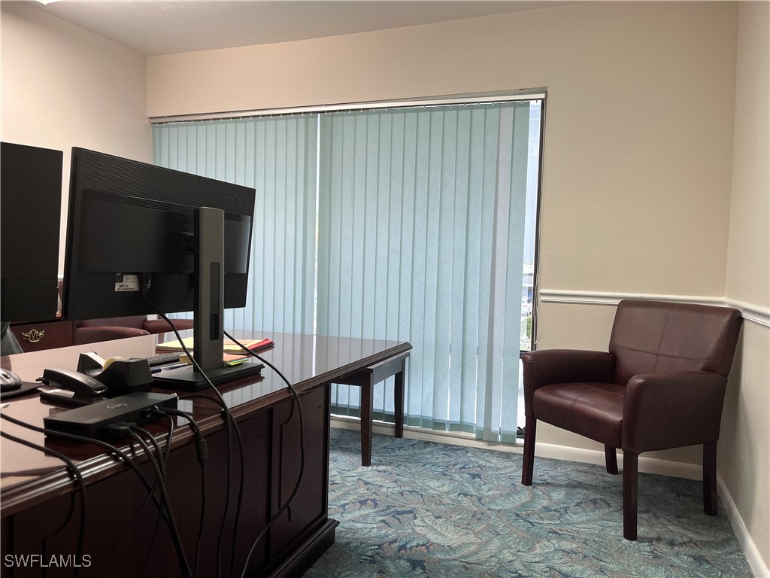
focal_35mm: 26
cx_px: 385
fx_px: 578
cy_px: 289
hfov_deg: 67.3
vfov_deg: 53.1
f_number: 1.6
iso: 125
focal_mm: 5.1
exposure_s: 1/120
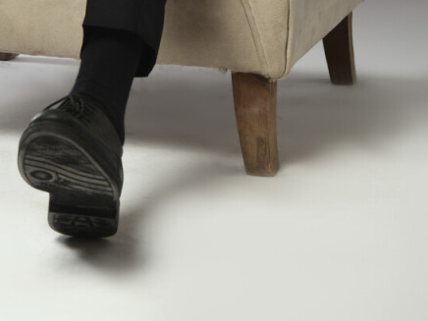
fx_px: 1570
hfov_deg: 15.4
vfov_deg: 11.0
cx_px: 70
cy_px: -240
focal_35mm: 127
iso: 400
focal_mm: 48
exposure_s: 1/125
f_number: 5.6
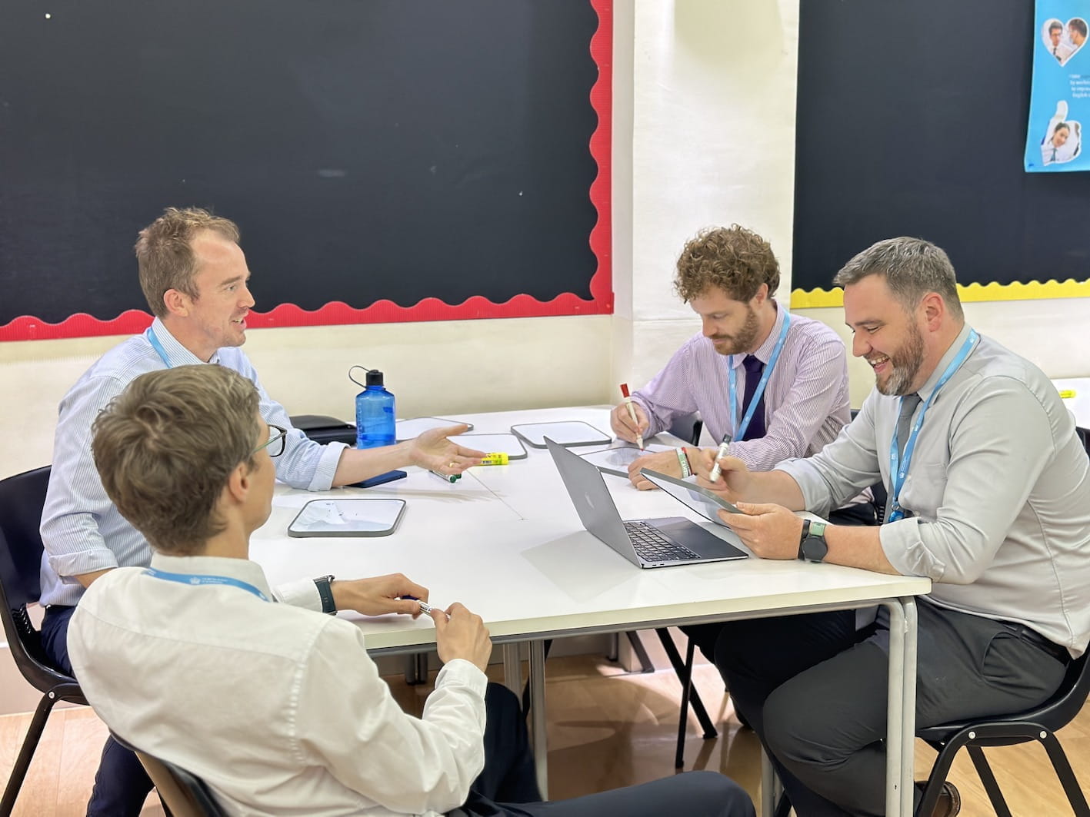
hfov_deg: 39.7
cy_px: 408
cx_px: 545
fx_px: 1512
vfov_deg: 30.3
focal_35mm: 48
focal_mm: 6.86
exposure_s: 1/50
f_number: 1.78
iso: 250
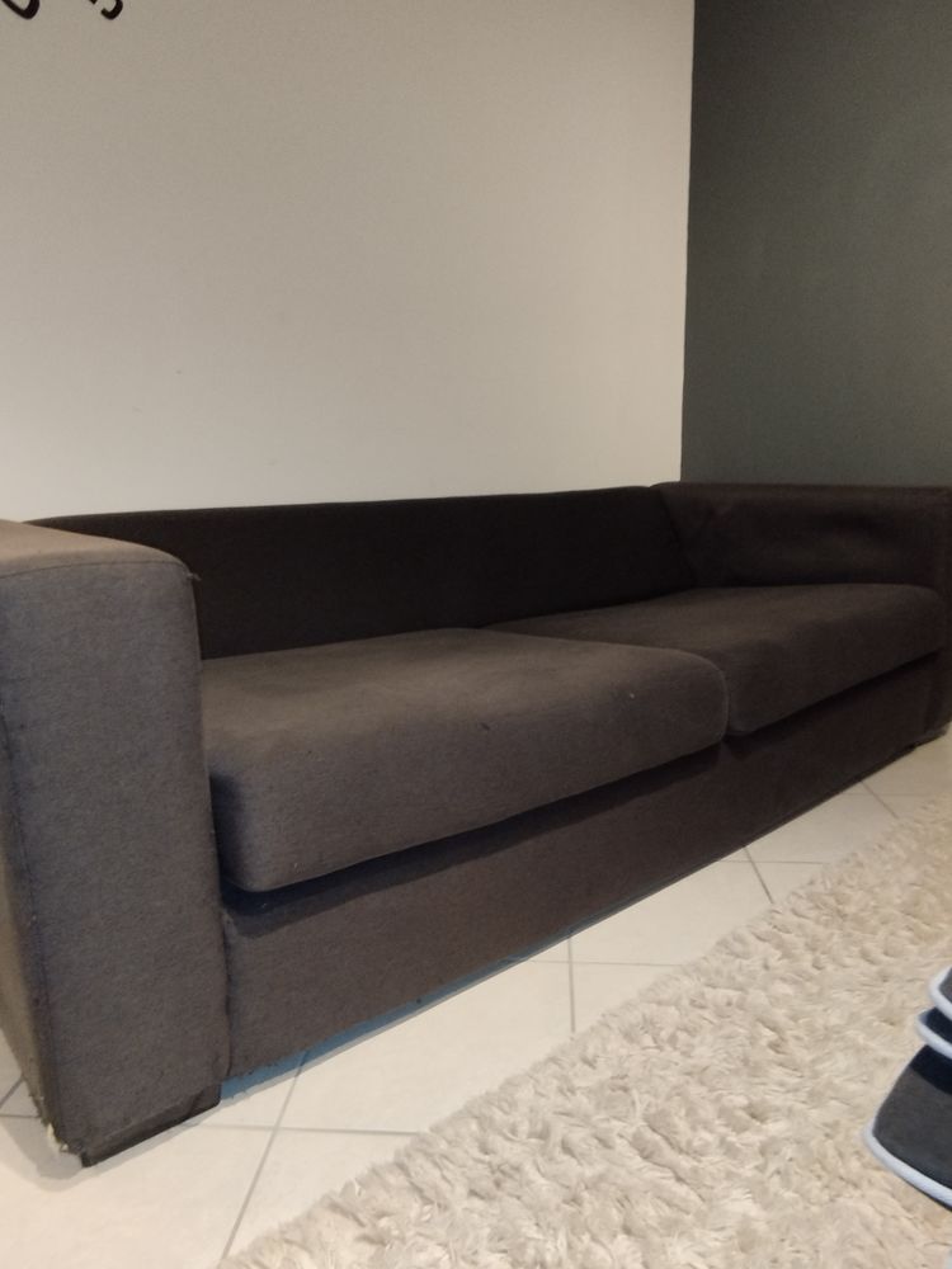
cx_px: 476
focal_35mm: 16
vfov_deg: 94.5
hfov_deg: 78.1
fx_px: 587
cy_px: 634
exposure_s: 1/20
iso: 200
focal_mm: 1.65
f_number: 2.2
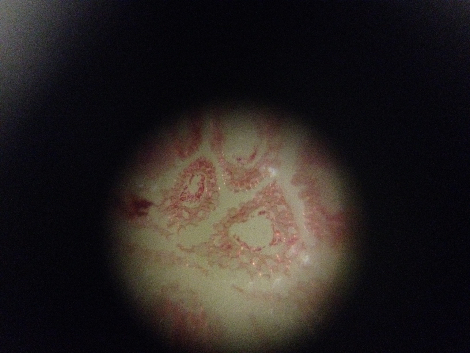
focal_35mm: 35
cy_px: 176
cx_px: 235
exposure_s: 1/15
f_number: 2.4
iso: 800
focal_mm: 4.28
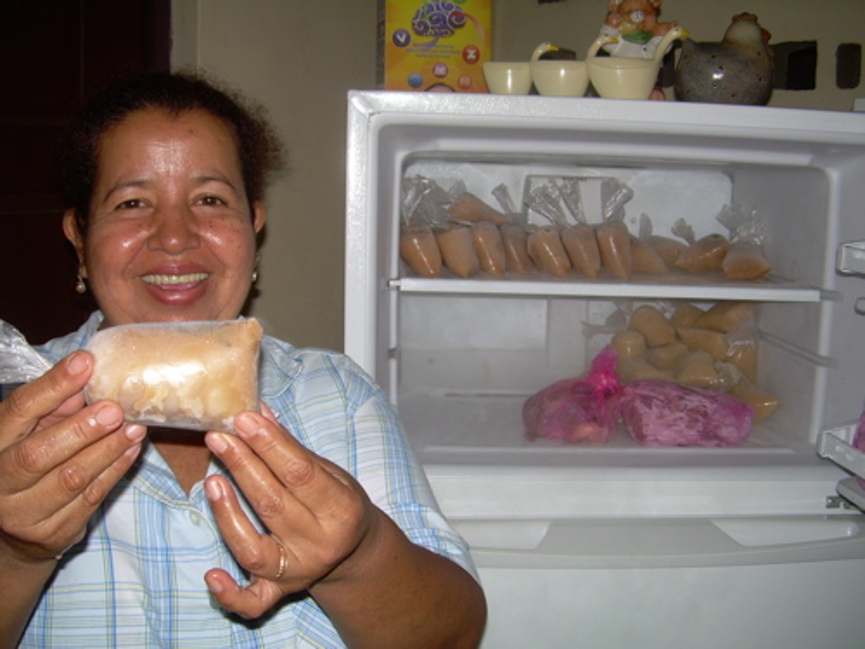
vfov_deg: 37.7
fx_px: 950
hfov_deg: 49.0
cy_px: 324
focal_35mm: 38
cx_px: 432
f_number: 2.8
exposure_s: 1/60
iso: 50
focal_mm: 6.3
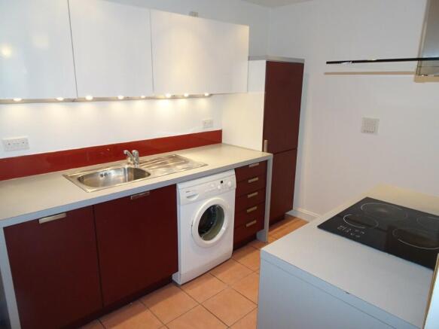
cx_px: 220
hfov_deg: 71.6
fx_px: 304
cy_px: 164
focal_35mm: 24
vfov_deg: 56.8
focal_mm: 4.1
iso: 320
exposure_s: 1/30
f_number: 3.5
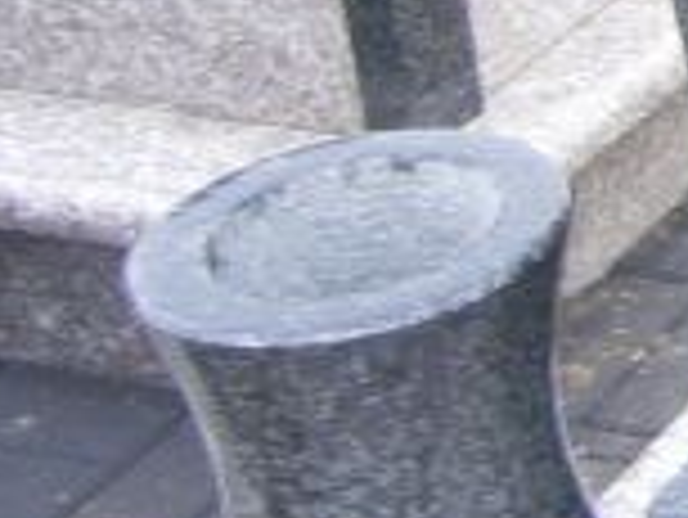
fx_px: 2705
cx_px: 1610
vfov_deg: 10.5
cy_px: -297
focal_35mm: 136
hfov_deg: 11.9
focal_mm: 4.7
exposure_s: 1/20
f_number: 2.8
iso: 125
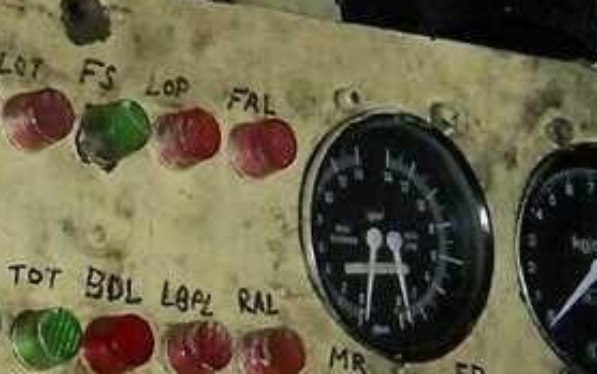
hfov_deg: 9.1
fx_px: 3679
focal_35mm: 226
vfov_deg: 5.8
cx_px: -251
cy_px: 374
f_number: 3.1
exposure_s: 1/30
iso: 200
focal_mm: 7.9
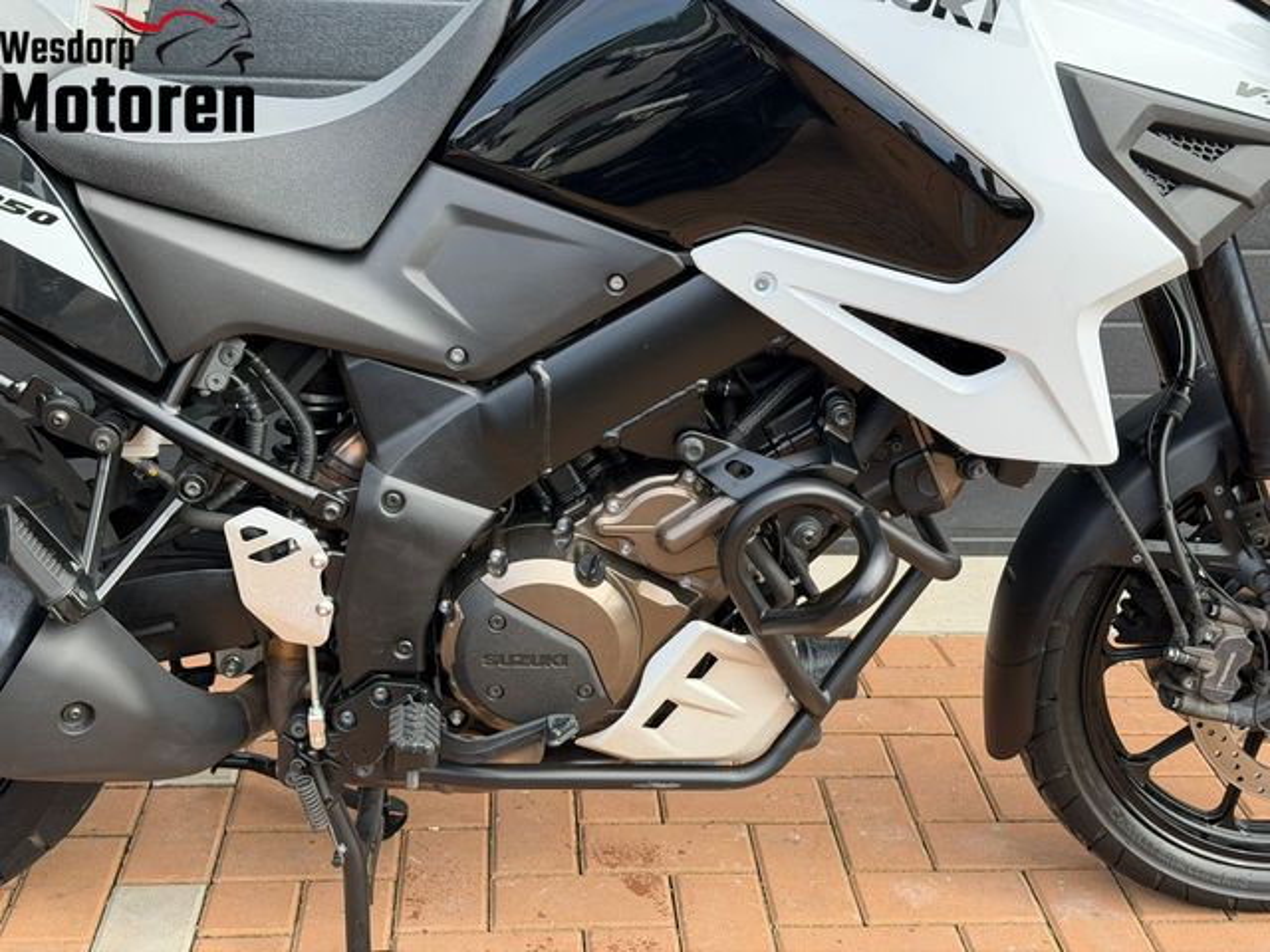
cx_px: 635
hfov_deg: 39.7
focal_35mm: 48
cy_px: 476
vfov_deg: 30.3
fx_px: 1761
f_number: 1.78
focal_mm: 6.76
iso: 100
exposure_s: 1/1429
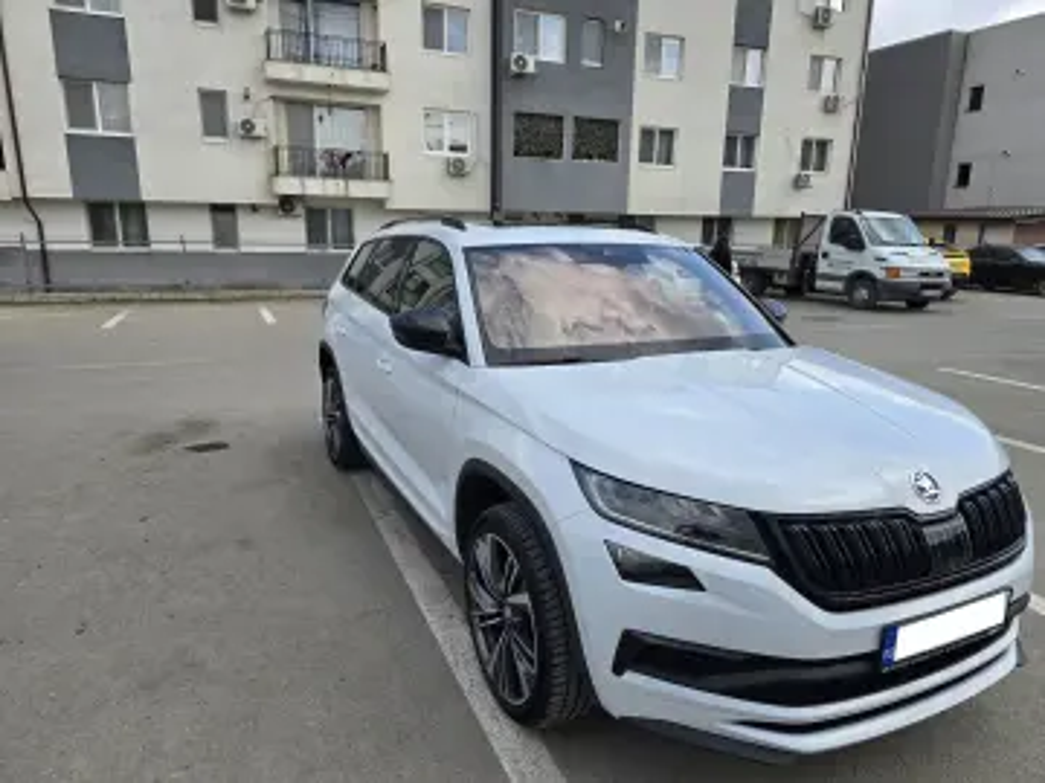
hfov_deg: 73.9
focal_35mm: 23
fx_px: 694
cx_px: 522
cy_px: 392
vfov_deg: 58.9
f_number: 1.7
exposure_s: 1/487
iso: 12
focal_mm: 6.3
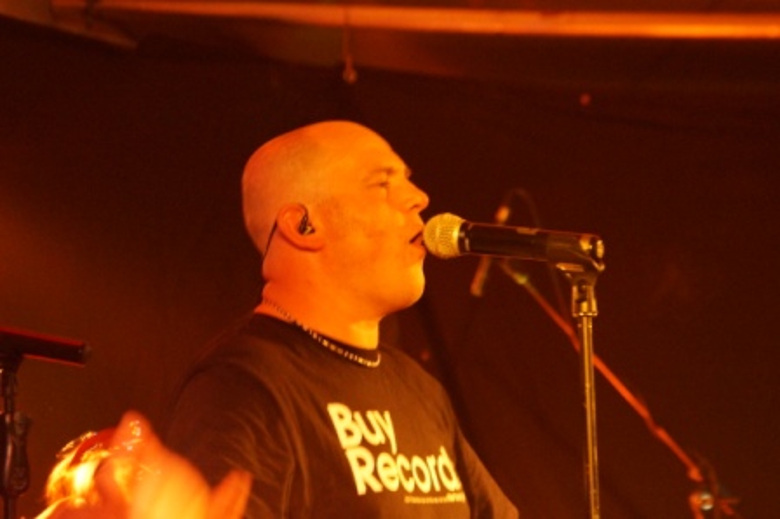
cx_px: 390
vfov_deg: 7.0
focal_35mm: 195
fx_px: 4222
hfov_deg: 10.6
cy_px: 260
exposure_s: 1/10
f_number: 5.6
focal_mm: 130
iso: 3200
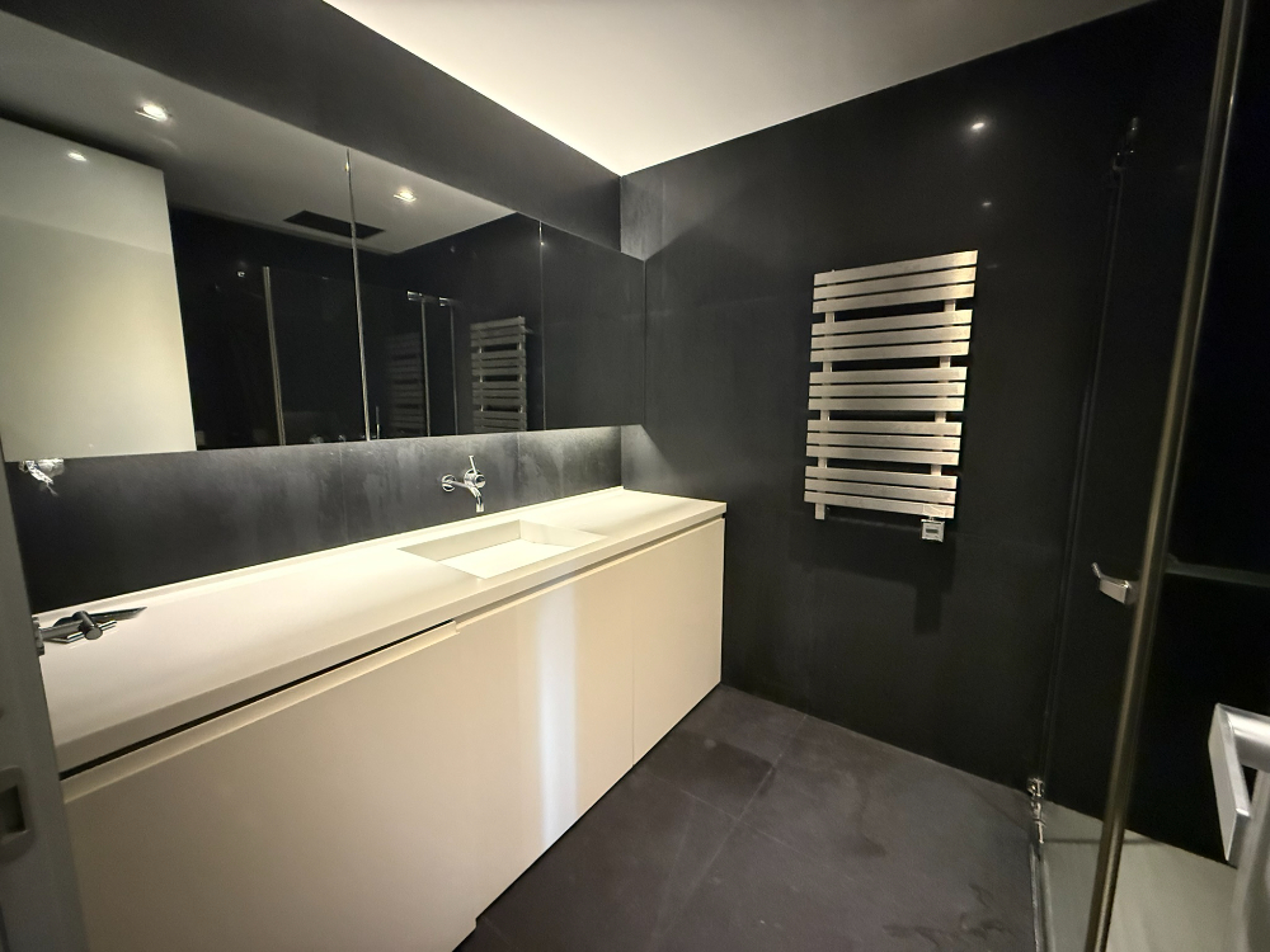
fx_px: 514
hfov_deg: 102.1
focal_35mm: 14
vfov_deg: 85.7
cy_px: 476
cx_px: 635
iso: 1250
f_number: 2.2
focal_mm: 2.22
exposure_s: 1/54
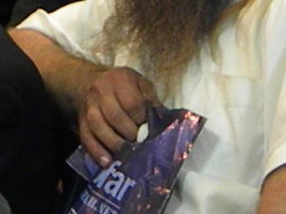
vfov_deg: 5.7
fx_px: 2130
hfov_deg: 7.7
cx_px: 83
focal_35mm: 258
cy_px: 17
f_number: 4.3
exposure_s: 1/63.2
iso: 950
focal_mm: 12.2
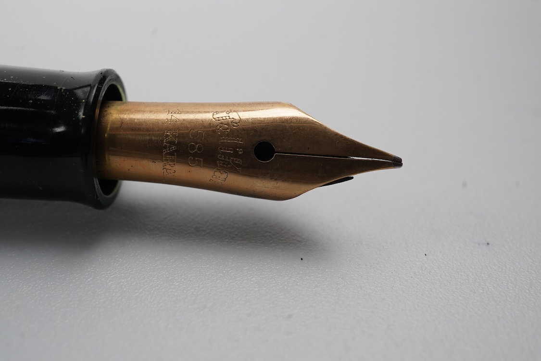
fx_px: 676
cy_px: 180
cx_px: 270
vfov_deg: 29.9
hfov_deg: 43.6
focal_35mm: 45
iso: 400
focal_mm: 30
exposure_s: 1/100
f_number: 20
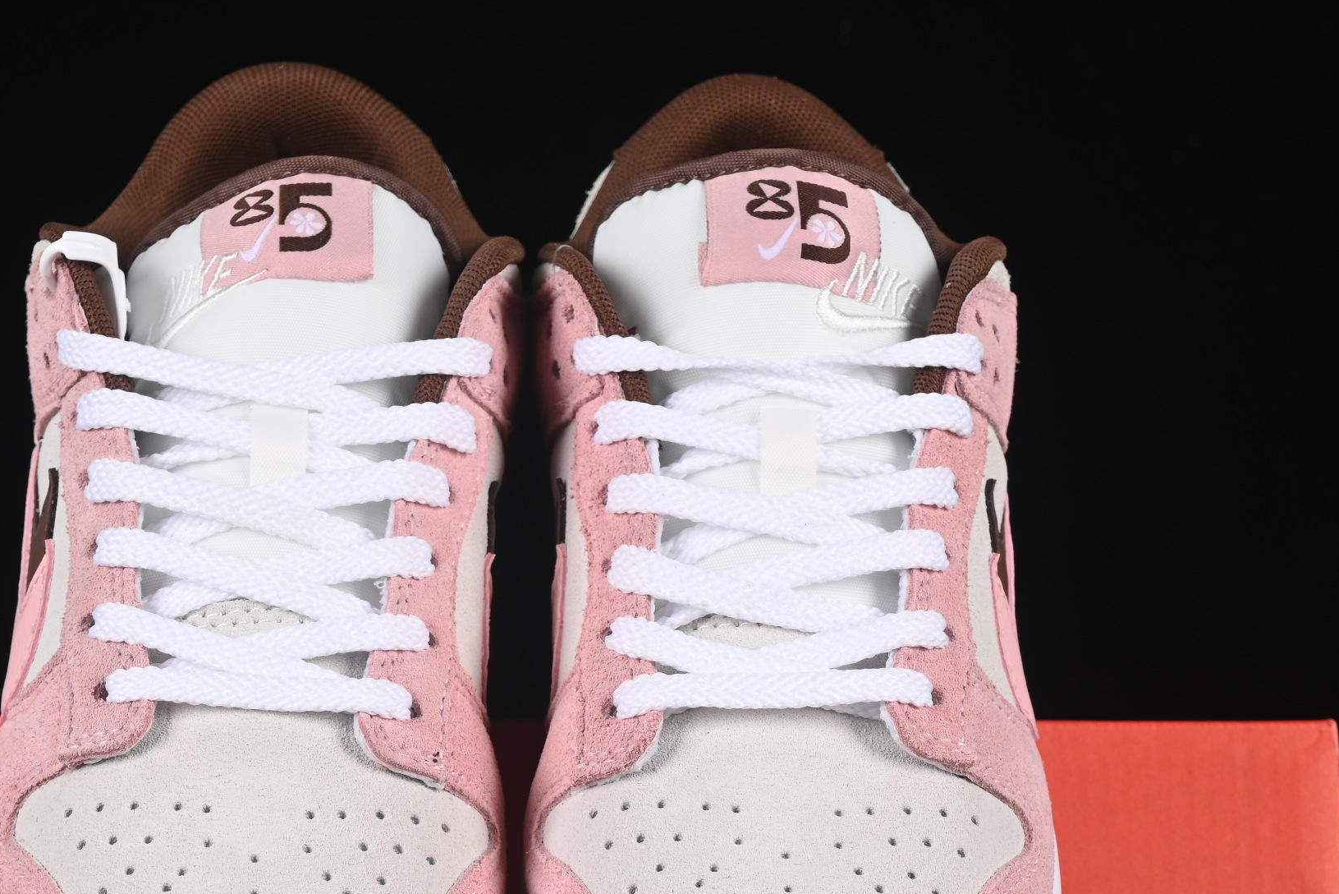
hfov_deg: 16.0
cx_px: 503
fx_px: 4761
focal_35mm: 128
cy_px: 759
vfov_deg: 10.7
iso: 160
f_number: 8
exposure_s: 1/80
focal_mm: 50
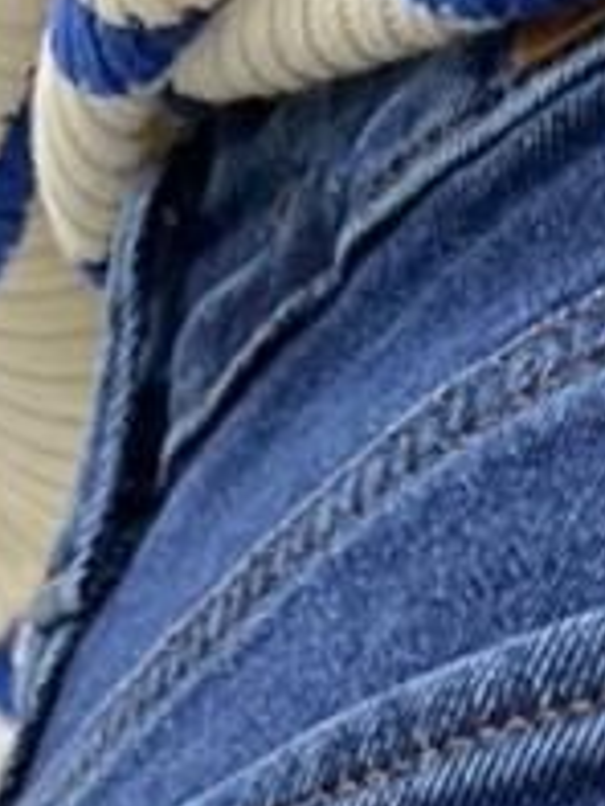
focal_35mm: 176
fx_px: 4097
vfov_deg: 9.0
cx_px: 548
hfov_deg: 8.4
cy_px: 2461
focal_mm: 5.7
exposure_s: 1/100
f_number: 1.5
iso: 125
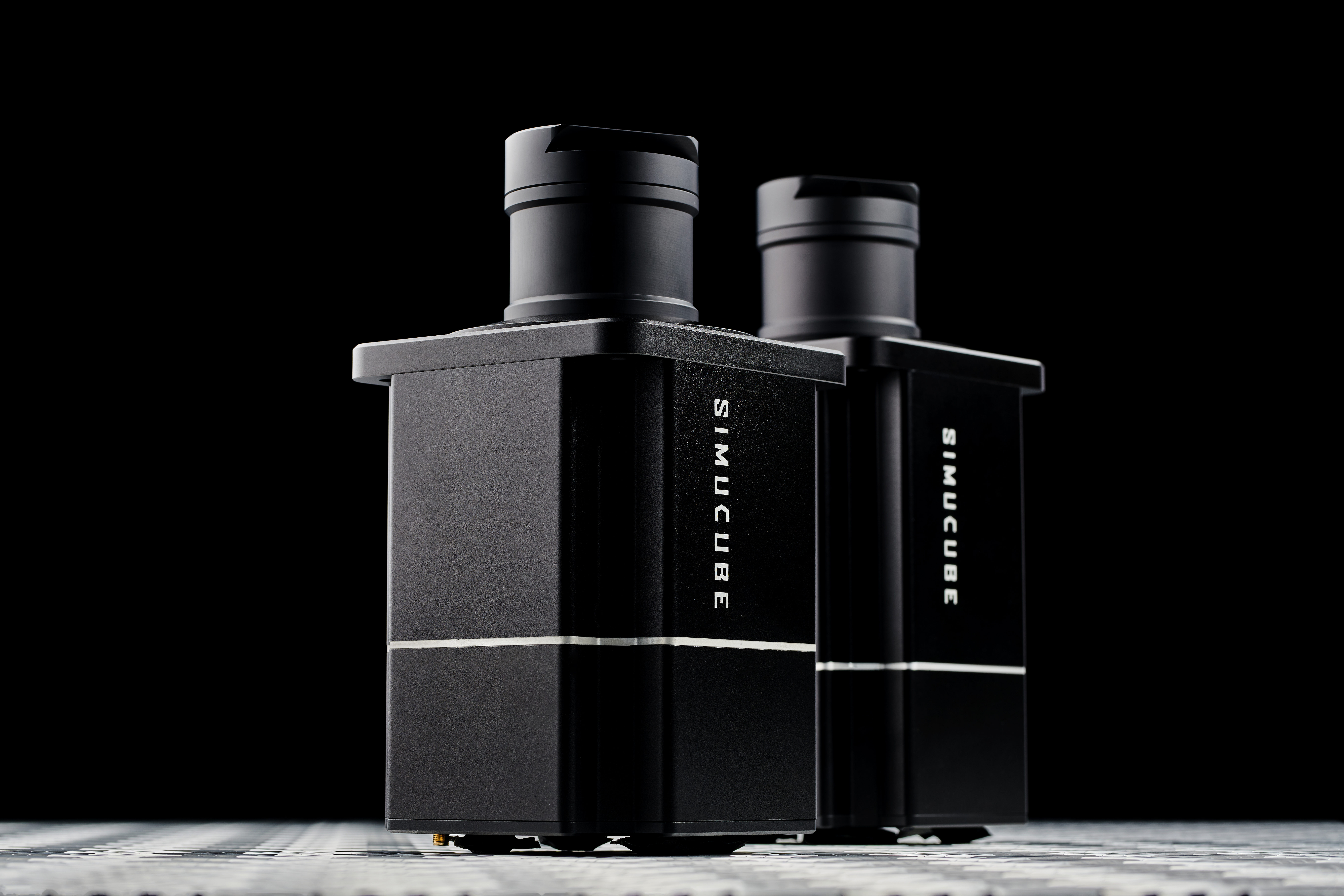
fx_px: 3173
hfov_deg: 23.9
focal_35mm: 85
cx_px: 672
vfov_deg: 16.1
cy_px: 448
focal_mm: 85
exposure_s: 1/200
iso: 64
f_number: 9
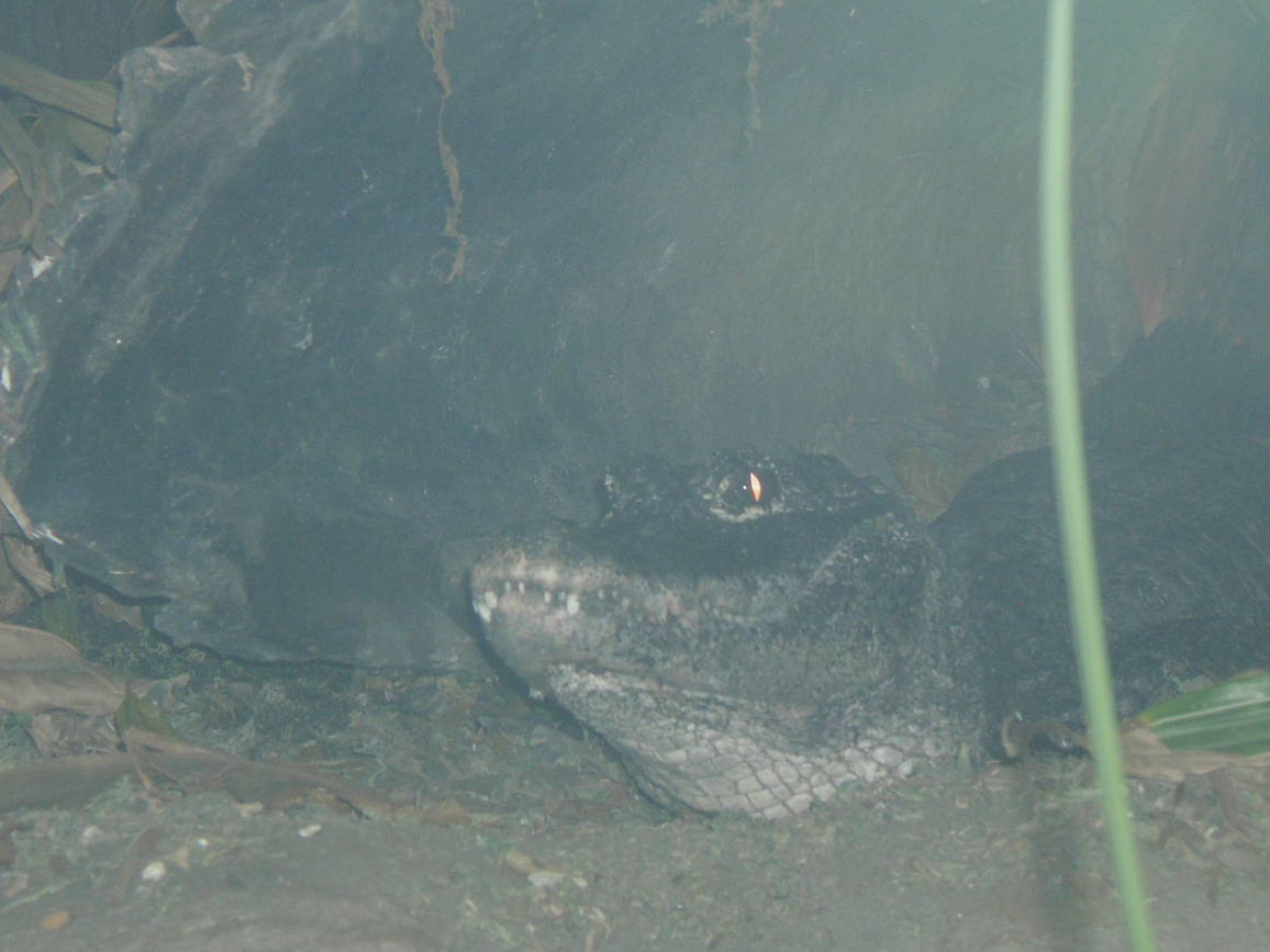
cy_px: 307
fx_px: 3962
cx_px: 597
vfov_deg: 13.7
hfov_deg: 18.2
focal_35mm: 108
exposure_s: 1/60
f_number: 4.4
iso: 200
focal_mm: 13.92
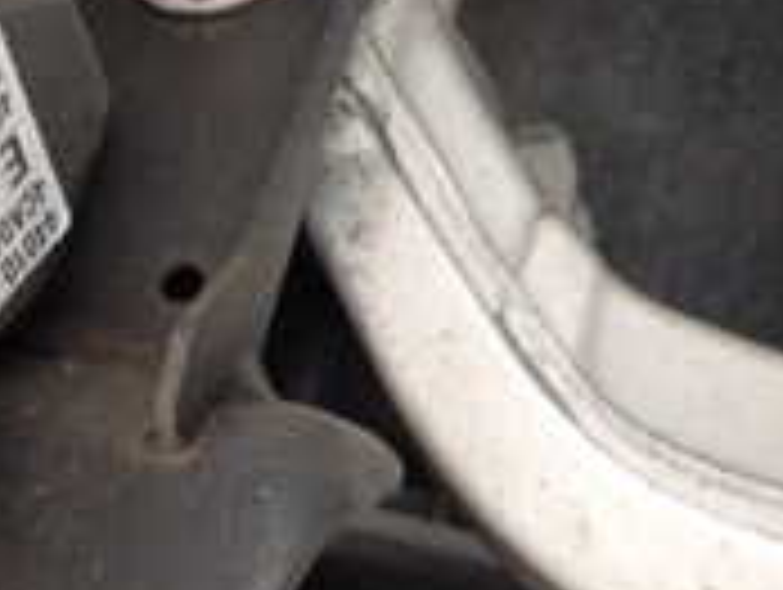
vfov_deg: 17.2
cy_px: 261
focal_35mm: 86
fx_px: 1948
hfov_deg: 20.0
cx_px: -342
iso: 250
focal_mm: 4.5
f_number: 2
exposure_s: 1/125
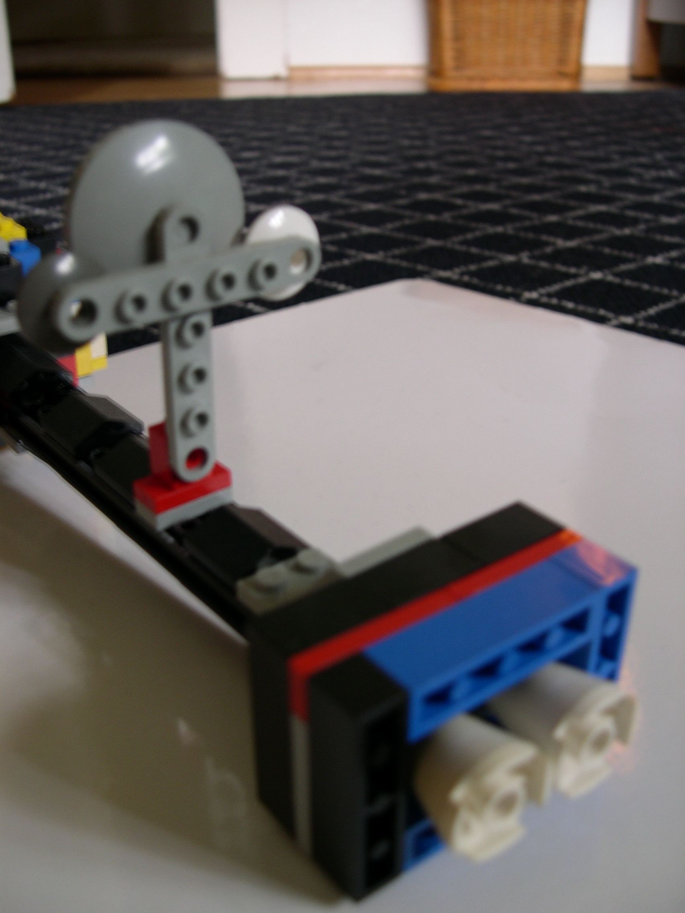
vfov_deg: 49.0
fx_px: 1003
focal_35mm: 38
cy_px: 456
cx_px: 342
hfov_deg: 37.7
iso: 100
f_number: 2.8
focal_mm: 8
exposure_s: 1/7.1
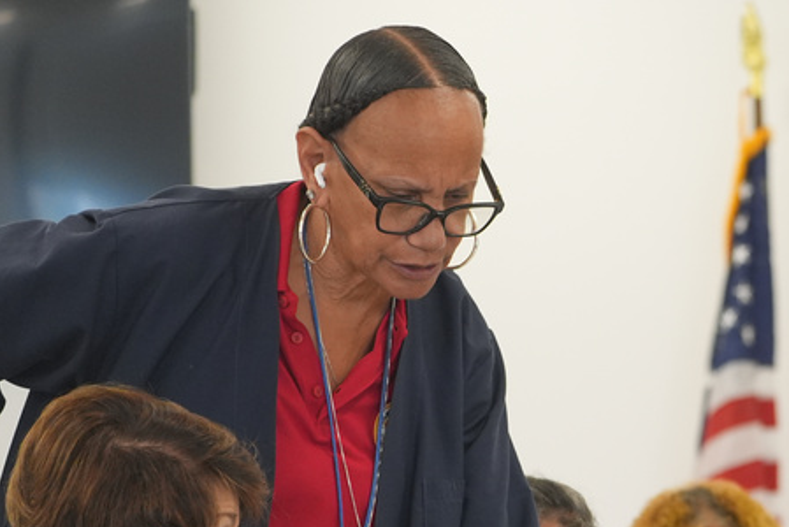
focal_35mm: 237
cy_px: 459
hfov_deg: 8.6
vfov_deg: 5.8
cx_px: 836
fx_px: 5197
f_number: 4.5
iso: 1600
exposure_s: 1/160
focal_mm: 104
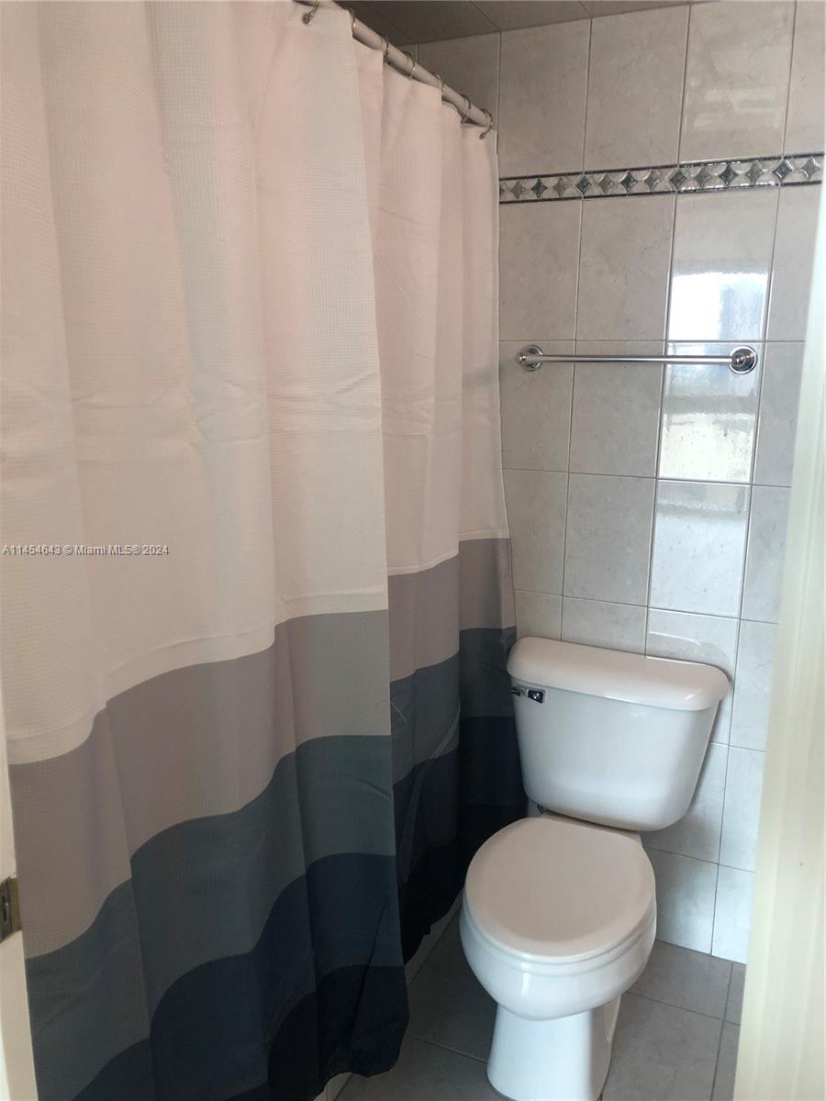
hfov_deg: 49.7
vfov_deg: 63.4
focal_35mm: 28
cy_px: 550
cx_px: 413
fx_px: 891
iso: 40
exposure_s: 1/24
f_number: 1.8
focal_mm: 3.99
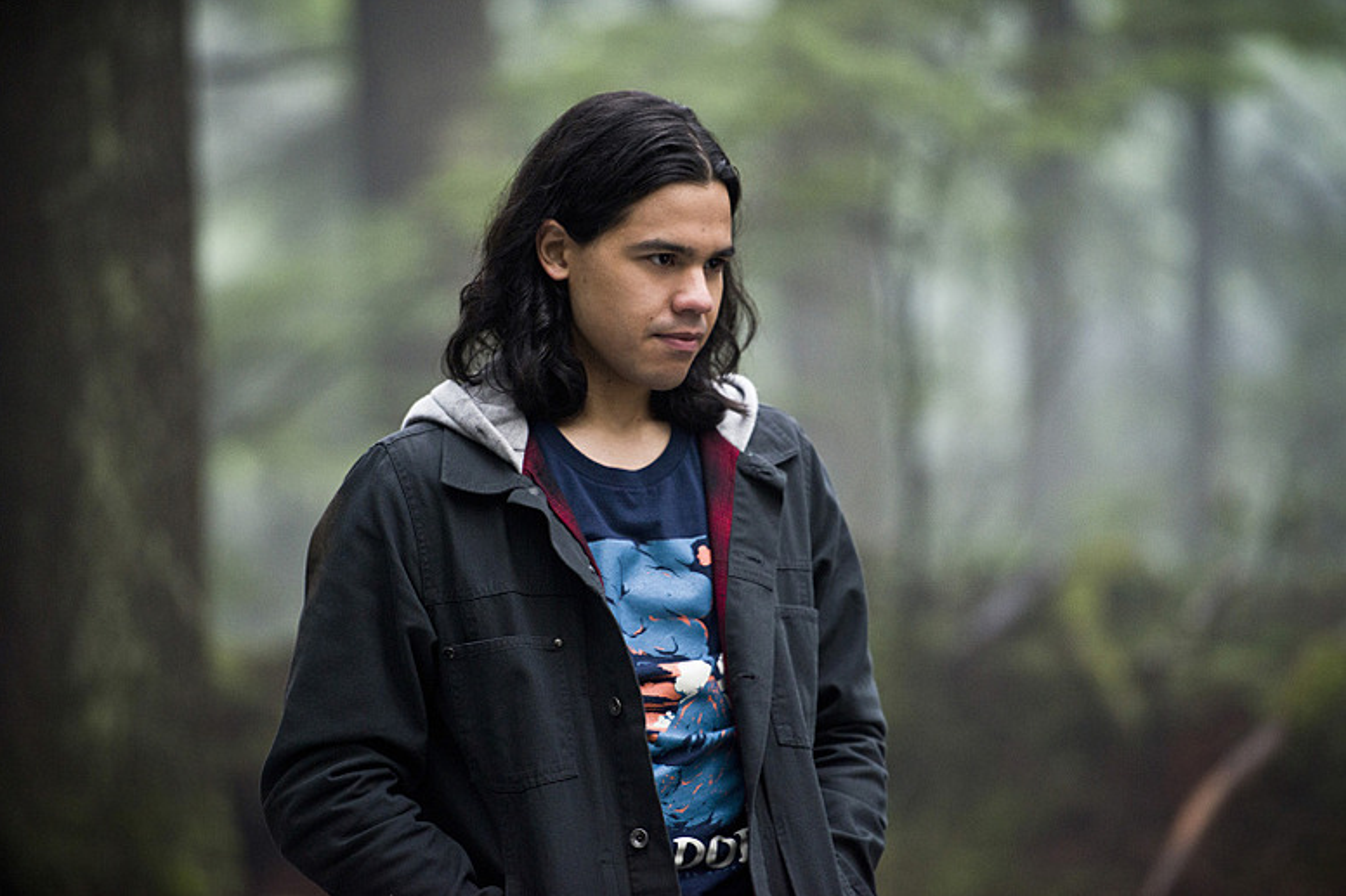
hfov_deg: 10.2
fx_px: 7513
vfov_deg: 6.8
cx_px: 671
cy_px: 449
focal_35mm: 201
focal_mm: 200
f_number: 2.8
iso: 1600
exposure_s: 1/100
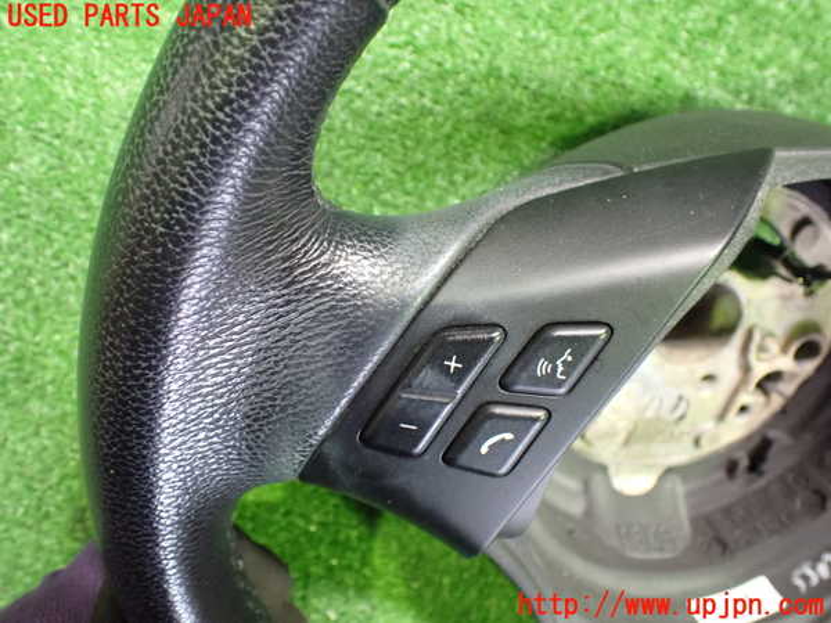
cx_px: 416
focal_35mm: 30
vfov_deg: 46.8
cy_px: 312
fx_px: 720
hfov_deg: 60.0
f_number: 2.3
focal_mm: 5.4
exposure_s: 1/30
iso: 1250
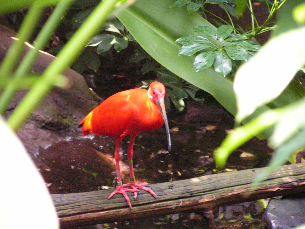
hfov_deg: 8.2
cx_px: 152
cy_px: 114
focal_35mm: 240
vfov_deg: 6.2
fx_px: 2115
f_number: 3.2
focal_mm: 39.8
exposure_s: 1/50
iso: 200
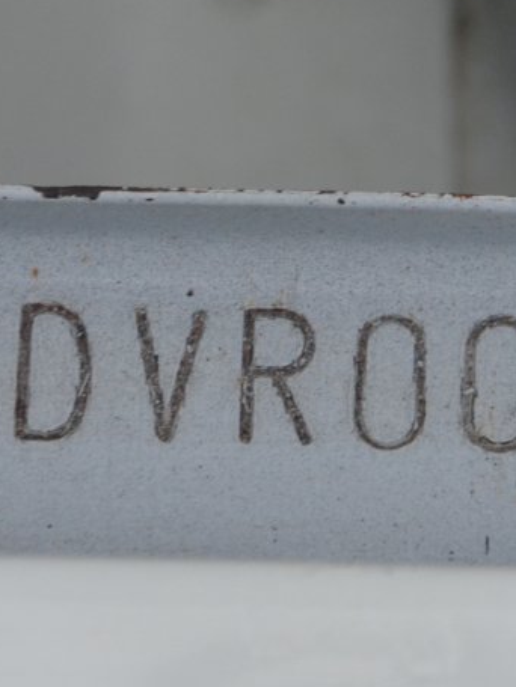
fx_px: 11863
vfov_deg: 3.3
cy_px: 152
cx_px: 647
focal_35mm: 597
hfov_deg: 2.5
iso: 400
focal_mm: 105
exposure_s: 1/125
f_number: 8
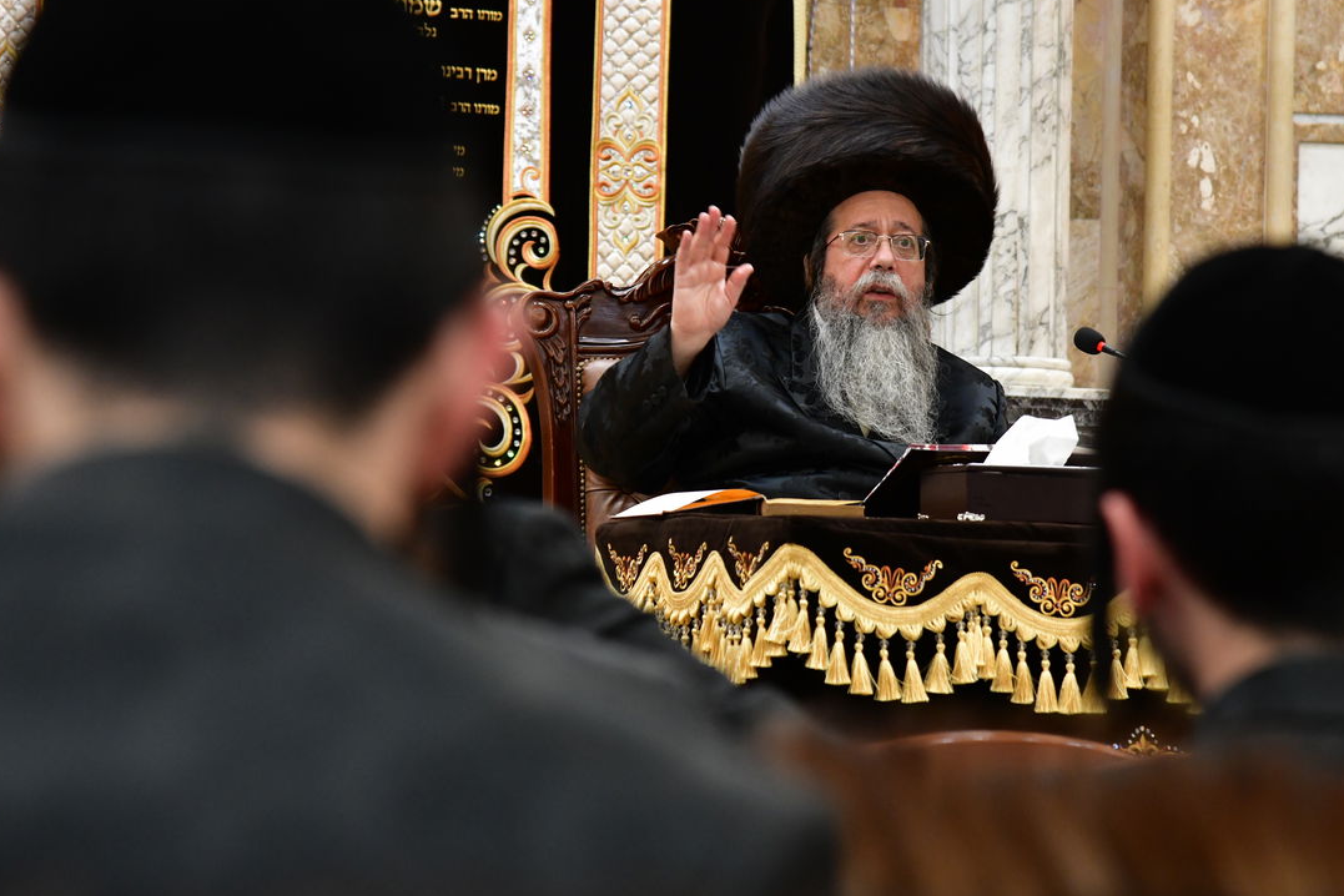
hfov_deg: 13.2
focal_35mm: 156
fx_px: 5824
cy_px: 334
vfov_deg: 8.8
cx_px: 738
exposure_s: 1/100
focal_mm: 120
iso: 2500
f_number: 5.6
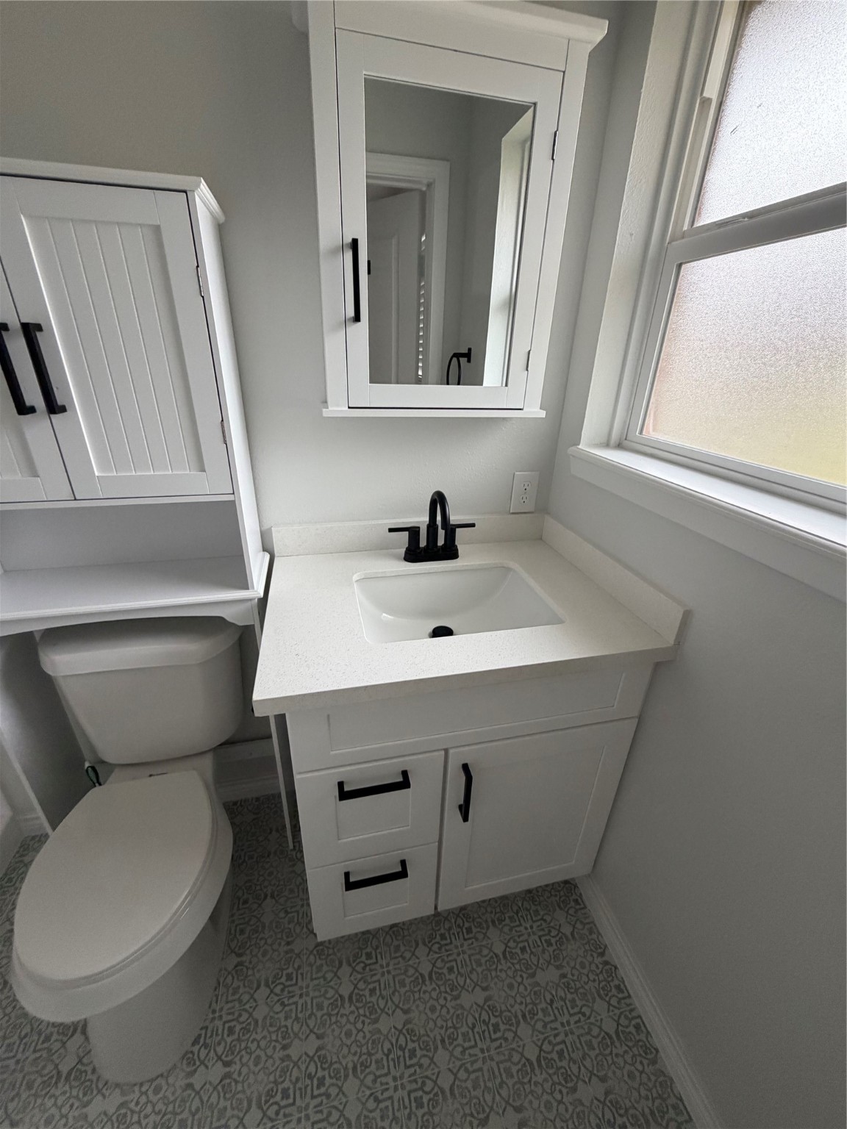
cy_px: 564
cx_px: 424
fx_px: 457
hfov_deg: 85.7
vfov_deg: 102.1
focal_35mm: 14
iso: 320
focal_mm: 2.22
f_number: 2.2
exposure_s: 1/121
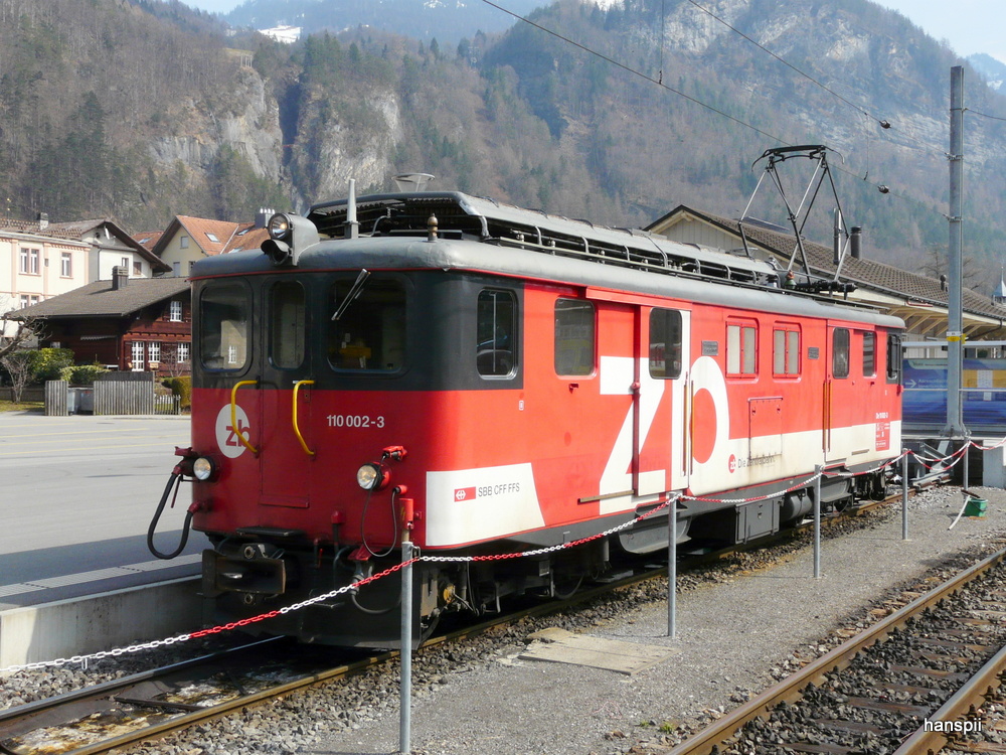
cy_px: 378
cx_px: 503
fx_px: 1279
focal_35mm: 44
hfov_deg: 42.9
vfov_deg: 32.9
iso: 100
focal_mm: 7.2
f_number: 6.3
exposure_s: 1/400
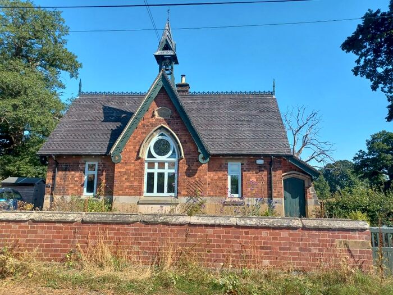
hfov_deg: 69.4
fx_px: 284
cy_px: 148
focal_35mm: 25
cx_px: 196
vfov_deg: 54.9
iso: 32
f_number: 1.8
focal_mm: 4.6
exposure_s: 1/260
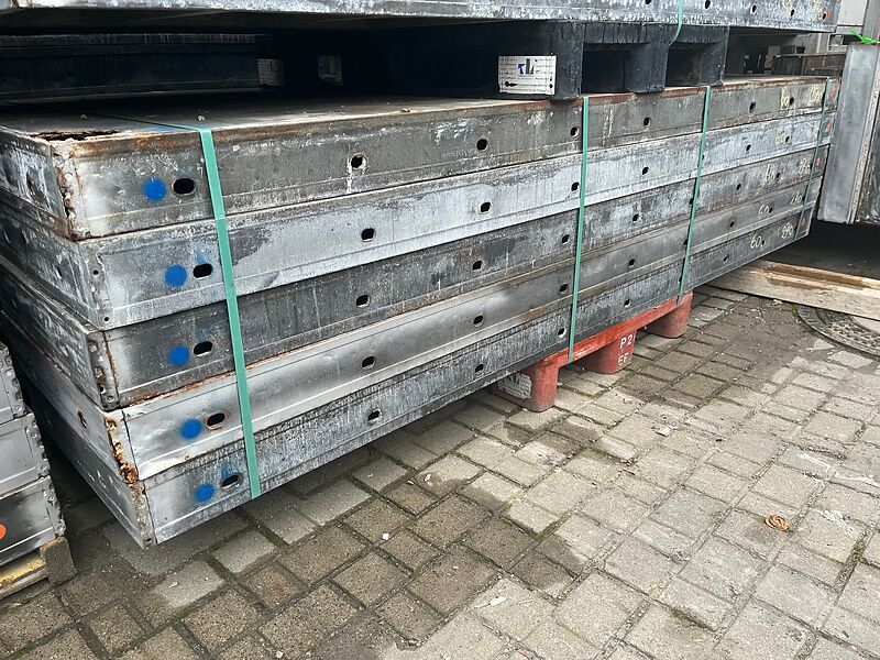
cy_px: 330
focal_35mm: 26
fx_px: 661
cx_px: 440
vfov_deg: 53.1
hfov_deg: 67.3
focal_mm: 5.1
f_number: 1.6
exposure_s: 1/60
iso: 200
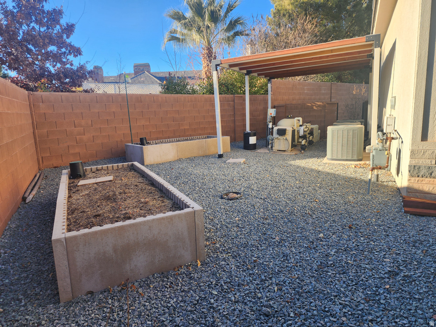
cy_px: 164
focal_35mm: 23
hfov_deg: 73.9
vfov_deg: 58.9
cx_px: 218
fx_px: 290
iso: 12
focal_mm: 6.4
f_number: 1.8
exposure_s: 1/308
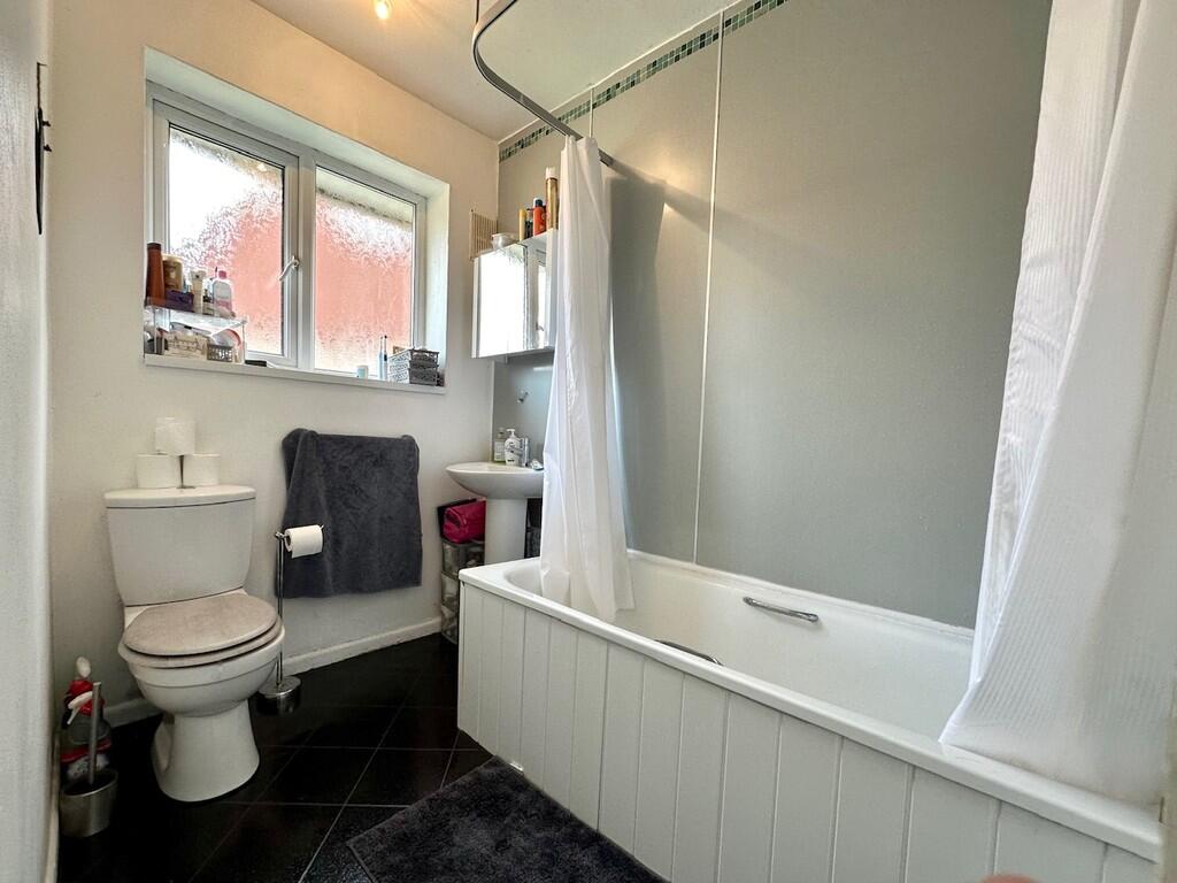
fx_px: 476
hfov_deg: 102.1
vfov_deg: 85.7
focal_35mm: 14
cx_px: 588
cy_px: 442
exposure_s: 1/100
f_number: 2.2
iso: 125
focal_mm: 2.22
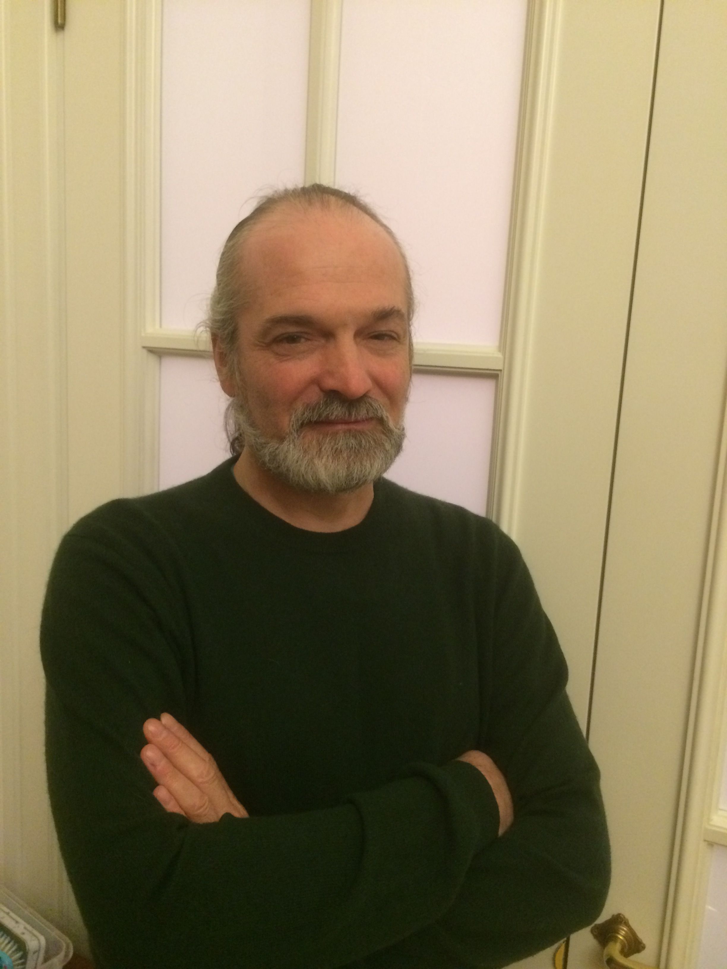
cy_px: 484
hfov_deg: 48.2
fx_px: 812
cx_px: 364
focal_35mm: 29
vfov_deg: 61.7
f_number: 2.2
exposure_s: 1/17
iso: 320
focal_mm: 4.15
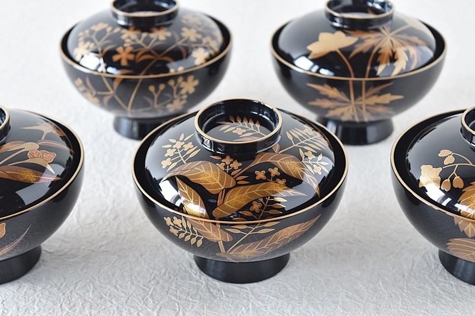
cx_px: 238
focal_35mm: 82
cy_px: 158
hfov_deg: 24.6
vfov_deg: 16.5
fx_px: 1088
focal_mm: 55
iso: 800
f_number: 5.6
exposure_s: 1/8
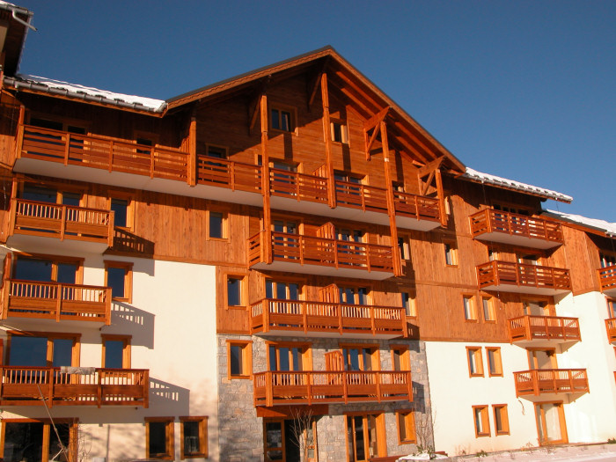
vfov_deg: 41.8
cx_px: 308
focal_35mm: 34
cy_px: 231
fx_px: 605
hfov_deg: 54.0
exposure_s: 1/375
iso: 100
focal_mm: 8.9
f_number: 7.1
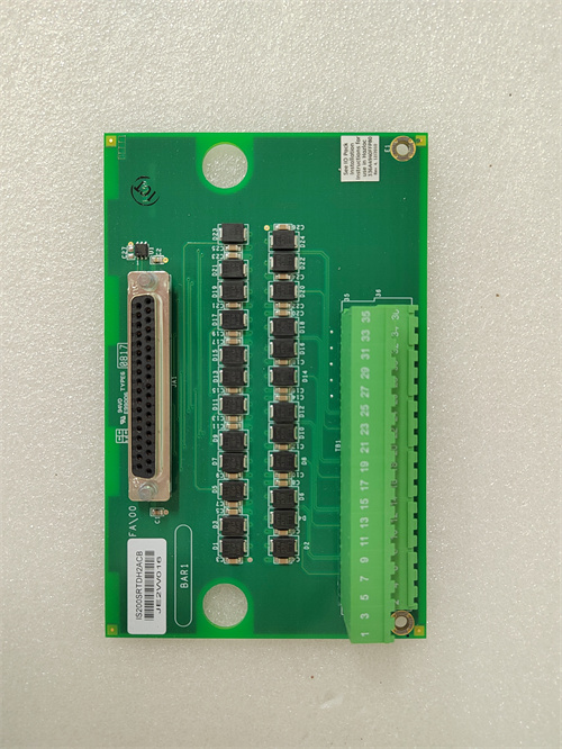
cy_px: 374
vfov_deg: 73.9
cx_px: 281
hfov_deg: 58.9
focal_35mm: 23
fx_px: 498
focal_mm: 5.52
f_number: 1.9
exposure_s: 1/50
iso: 1278
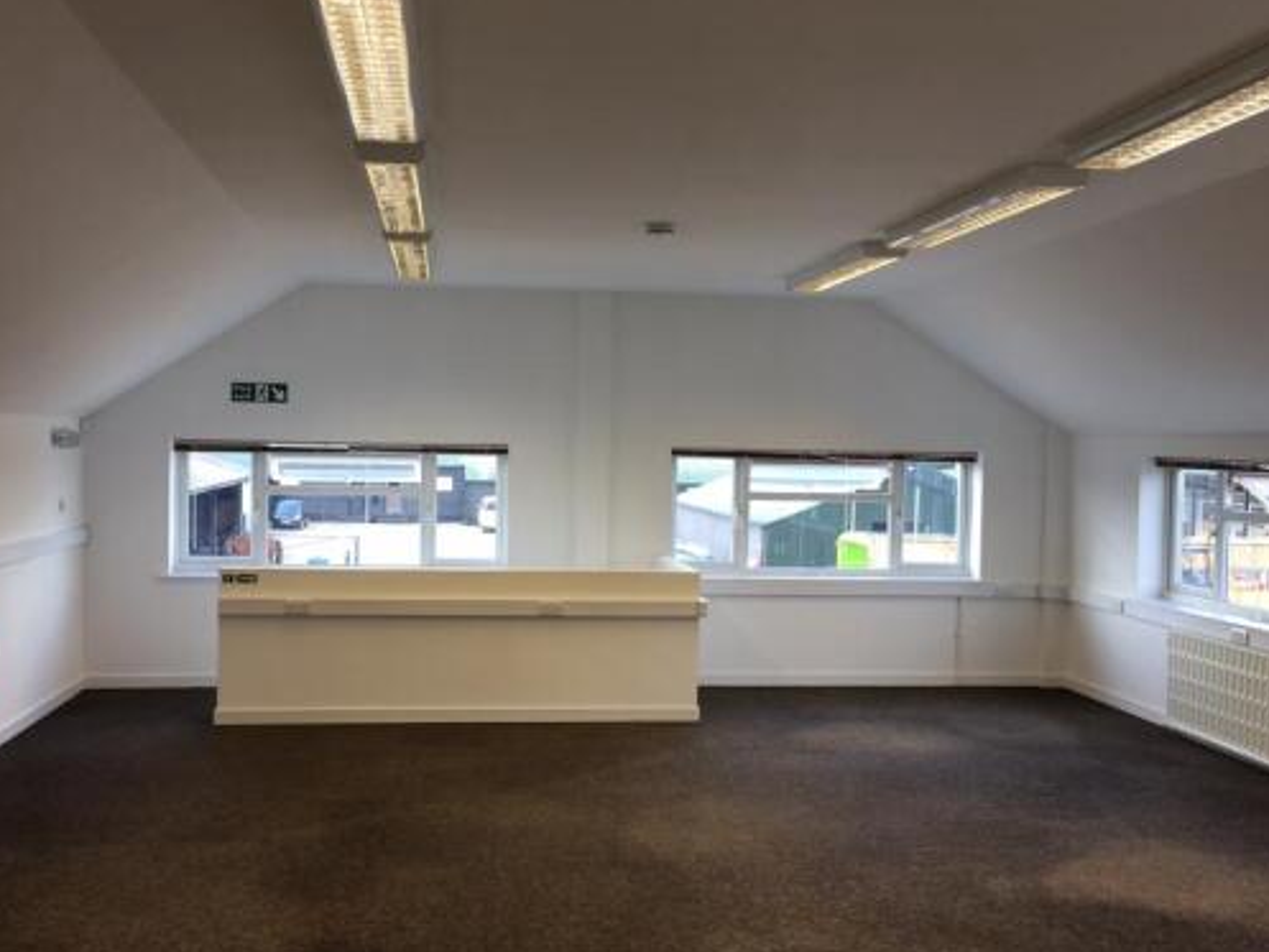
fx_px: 1247
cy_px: 502
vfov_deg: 41.8
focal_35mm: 34
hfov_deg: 53.9
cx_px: 599
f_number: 2.2
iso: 25
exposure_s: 1/50
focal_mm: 4.15
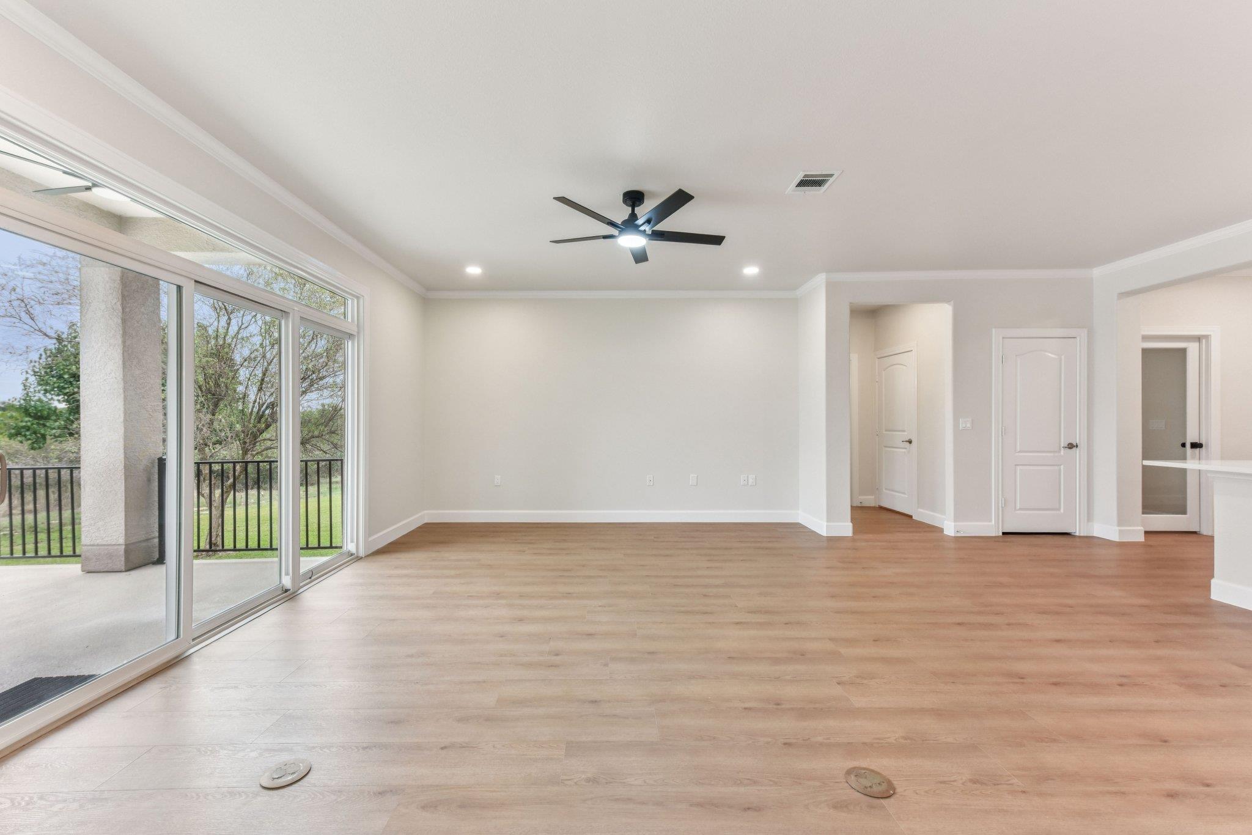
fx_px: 522
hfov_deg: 100.4
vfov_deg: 77.3
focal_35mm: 15
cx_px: 626
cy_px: 418
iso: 400
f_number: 8
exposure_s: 1/25
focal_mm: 15
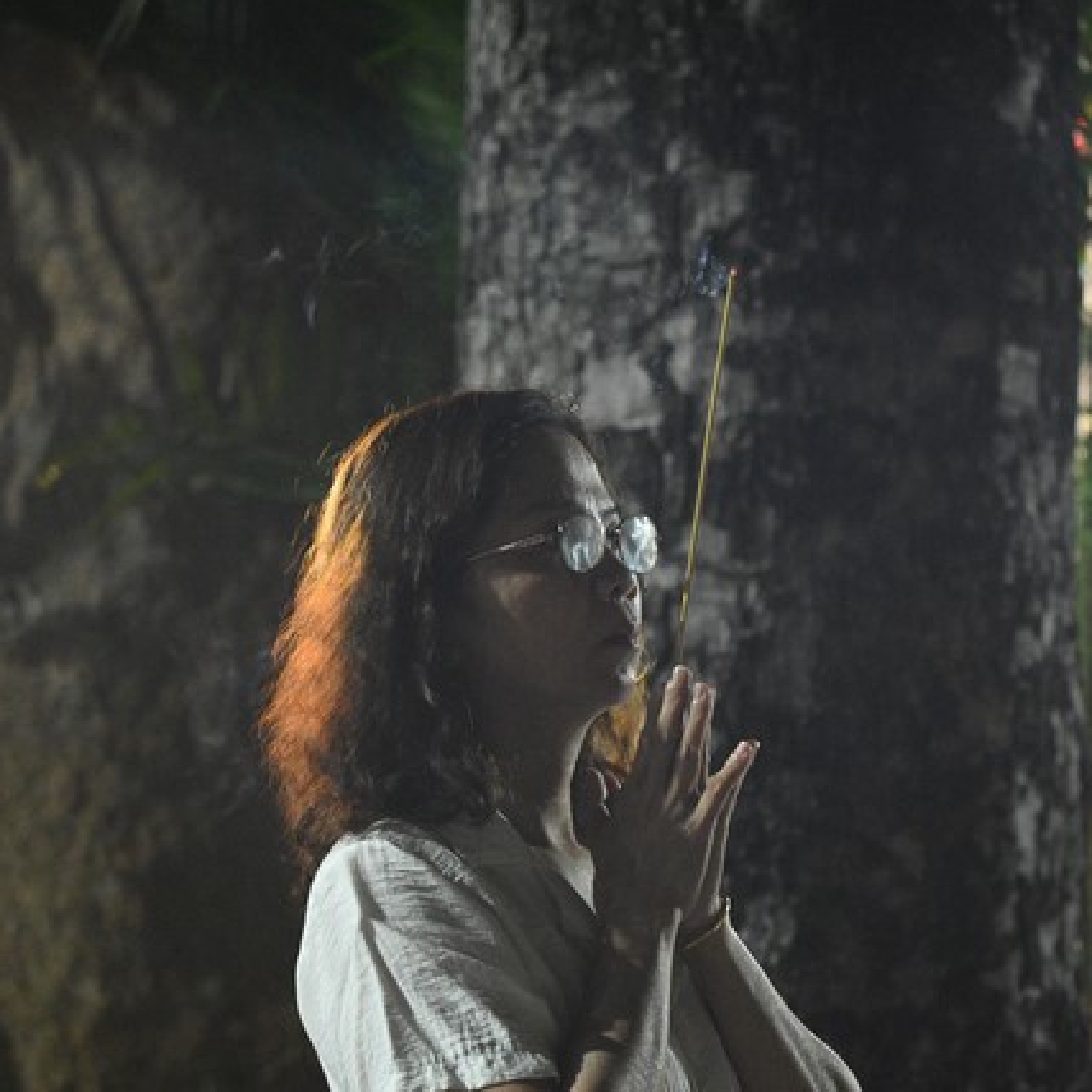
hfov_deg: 11.3
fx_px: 5532
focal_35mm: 155
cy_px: 655
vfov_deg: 11.3
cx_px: 545
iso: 12800
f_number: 4.5
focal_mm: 120
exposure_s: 1/160
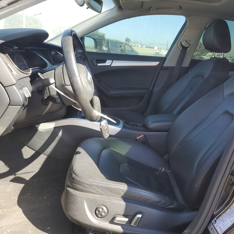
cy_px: 118
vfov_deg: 52.5
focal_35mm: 31
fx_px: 237
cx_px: 128
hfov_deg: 52.5
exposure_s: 1/333
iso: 50
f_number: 1.5
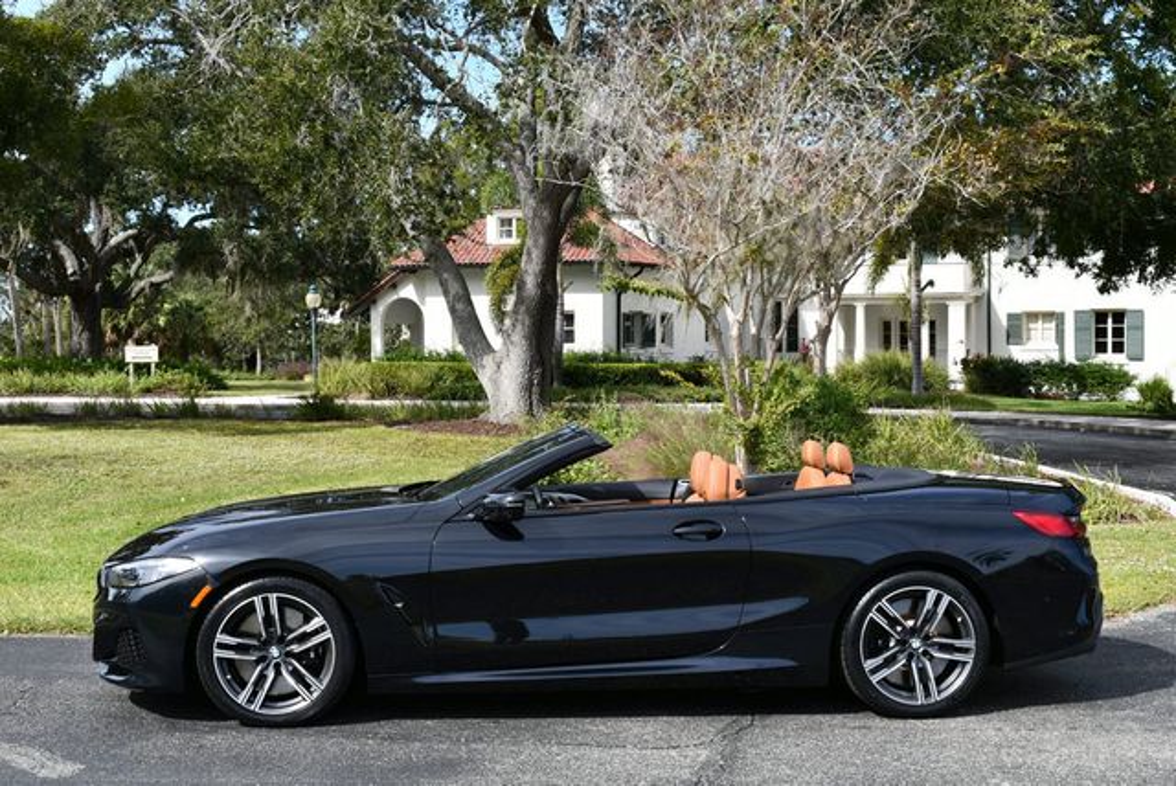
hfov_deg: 39.6
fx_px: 1635
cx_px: 588
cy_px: 393
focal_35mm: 50
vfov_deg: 27.0
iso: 125
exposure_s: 1/250
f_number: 8
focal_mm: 25
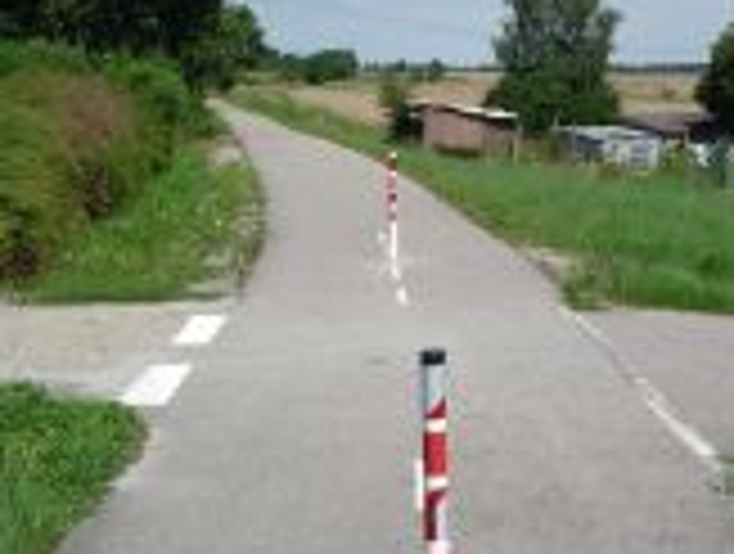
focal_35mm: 94
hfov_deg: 20.8
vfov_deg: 15.7
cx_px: 396
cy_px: 113
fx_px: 1998
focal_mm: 5.2
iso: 100
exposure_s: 1/500
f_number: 5.6
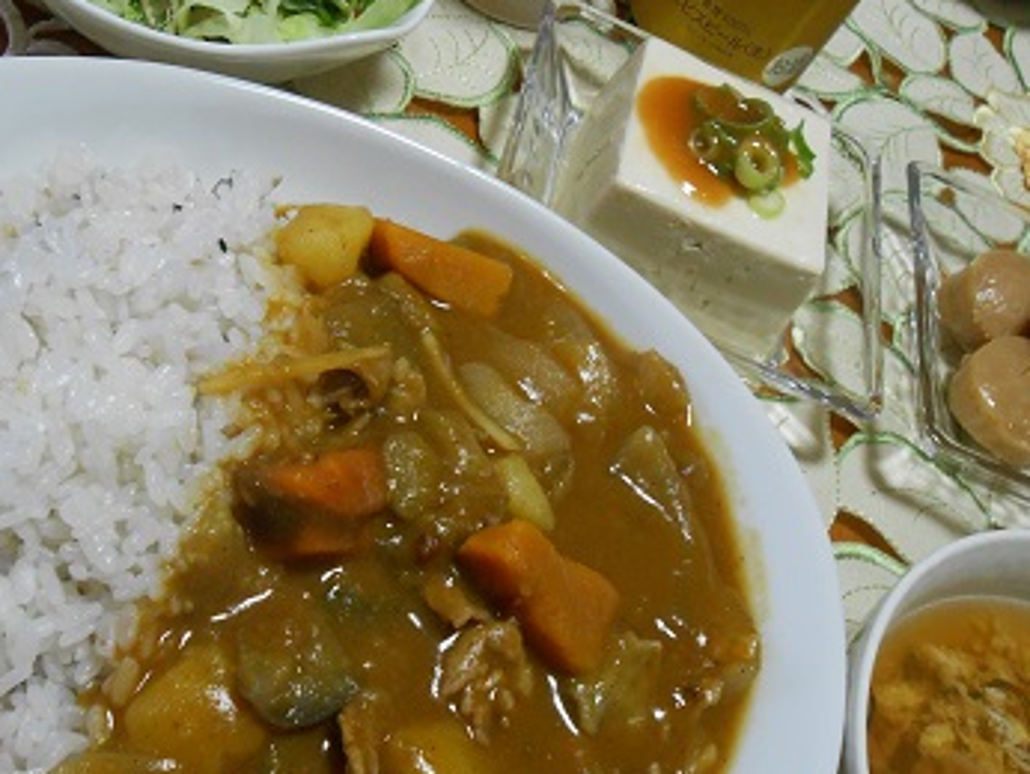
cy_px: 369
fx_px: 1191
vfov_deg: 36.0
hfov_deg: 46.6
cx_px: 430
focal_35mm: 40
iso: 400
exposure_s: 1/10
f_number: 3.8
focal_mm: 5.3
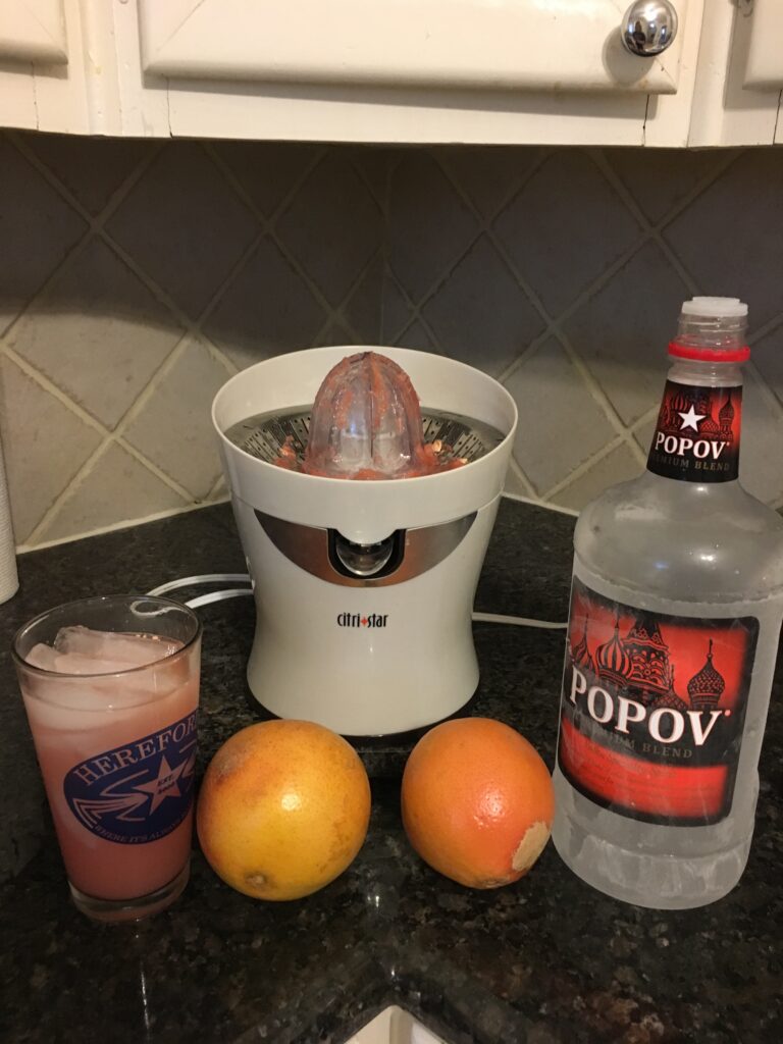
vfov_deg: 61.7
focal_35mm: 29
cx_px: 392
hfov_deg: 48.2
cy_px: 522
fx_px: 875
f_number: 2.2
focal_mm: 4.15
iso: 200
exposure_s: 1/24
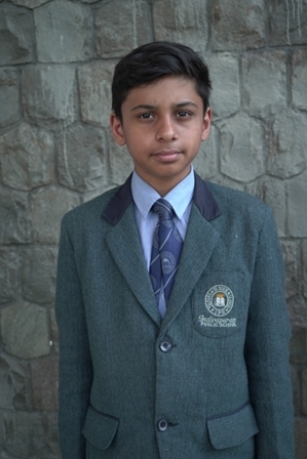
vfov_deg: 41.9
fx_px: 601
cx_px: 154
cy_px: 230
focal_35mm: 47
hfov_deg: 28.7
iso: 250
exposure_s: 1/125
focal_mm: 47
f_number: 6.3
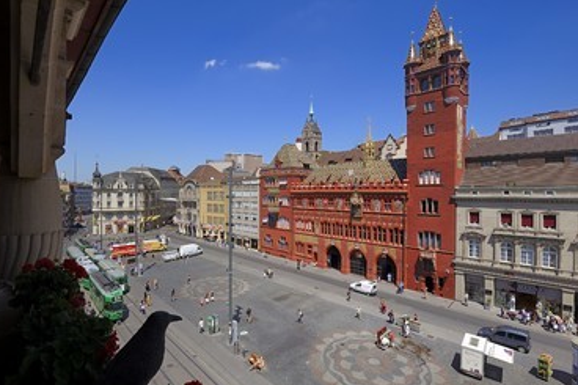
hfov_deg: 96.4
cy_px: 192
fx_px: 257
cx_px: 259
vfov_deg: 73.7
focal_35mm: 16
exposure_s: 1/160
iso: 200
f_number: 14
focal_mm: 14
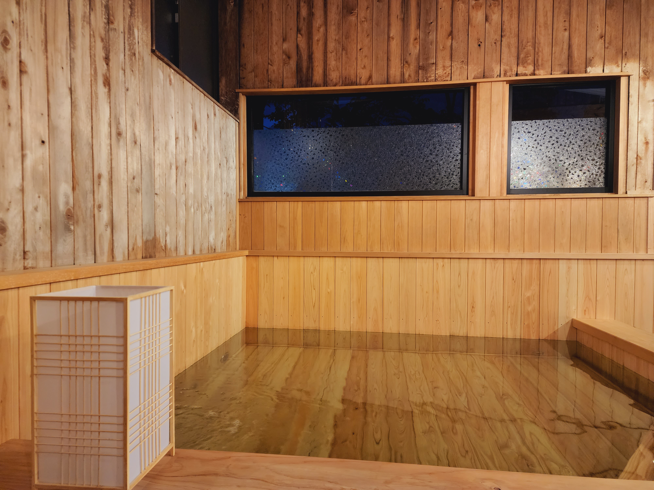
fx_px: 435
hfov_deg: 73.9
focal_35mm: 23
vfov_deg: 58.9
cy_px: 245
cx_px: 327
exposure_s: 1/40
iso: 640
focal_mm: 6.4
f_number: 1.8
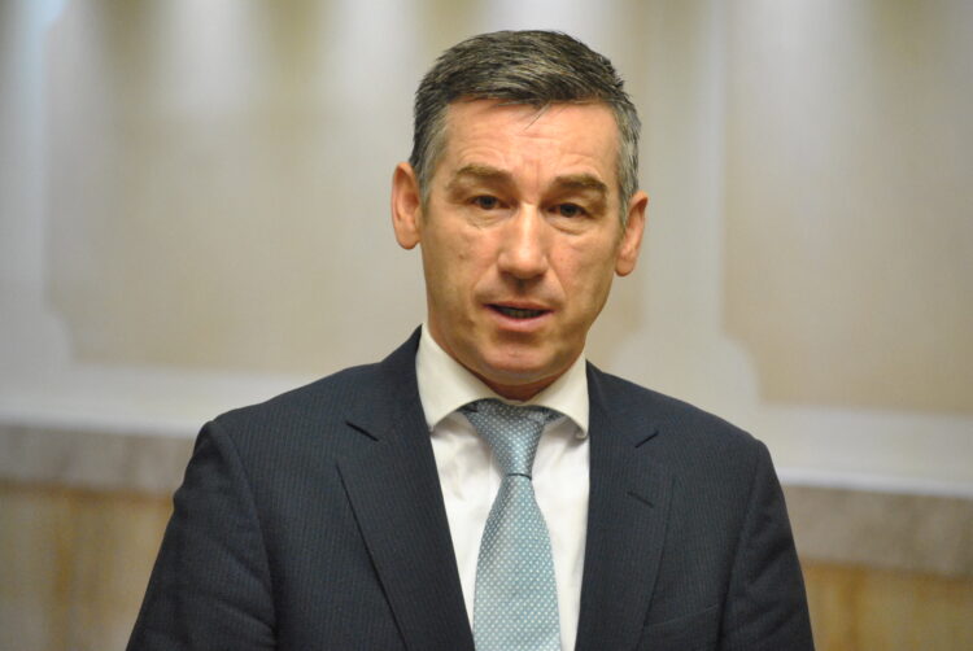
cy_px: 326
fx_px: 4465
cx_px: 486
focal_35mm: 165
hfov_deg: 12.4
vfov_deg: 8.3
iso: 1600
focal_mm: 110
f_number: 4.5
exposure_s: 1/60
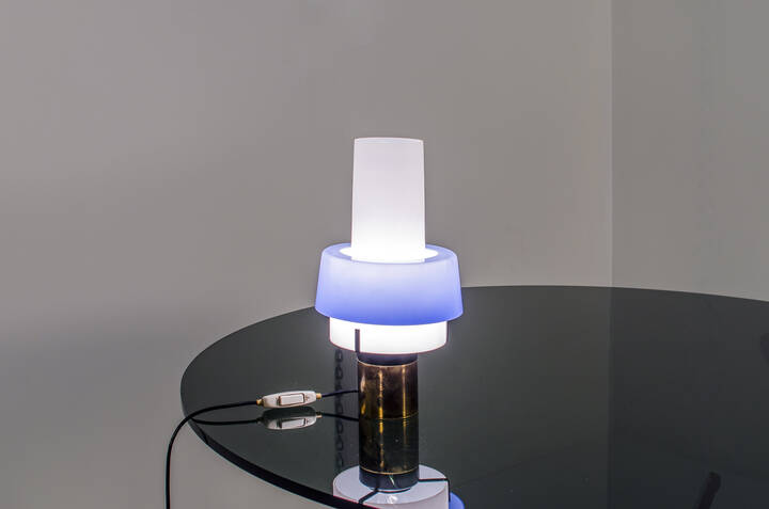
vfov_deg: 25.6
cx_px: 384
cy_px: 254
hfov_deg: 37.9
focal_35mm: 52
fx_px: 1119
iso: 125
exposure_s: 1/13
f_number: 8
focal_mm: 35
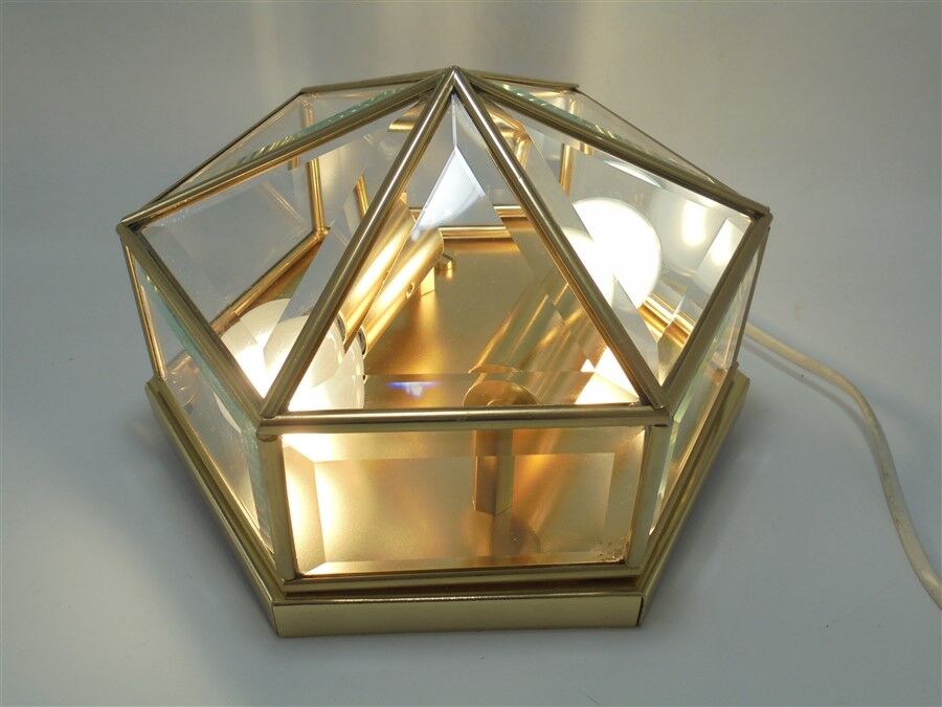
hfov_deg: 49.0
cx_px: 471
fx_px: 1034
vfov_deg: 37.7
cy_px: 354
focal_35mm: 38
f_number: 4.2
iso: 100
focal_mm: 6.9
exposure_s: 1/250
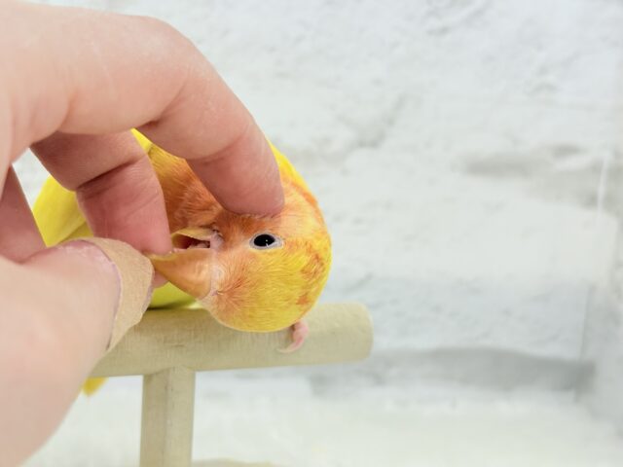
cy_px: 234
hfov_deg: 36.8
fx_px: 936
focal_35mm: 52
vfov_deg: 28.0
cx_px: 312
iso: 64
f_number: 1.6
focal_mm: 5.96
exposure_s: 1/100
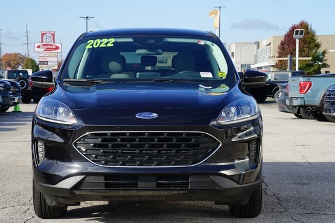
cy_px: 109
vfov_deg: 15.2
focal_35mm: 90
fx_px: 837
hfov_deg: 22.6
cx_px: 150
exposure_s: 1/100
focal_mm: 78
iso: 100
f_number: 11
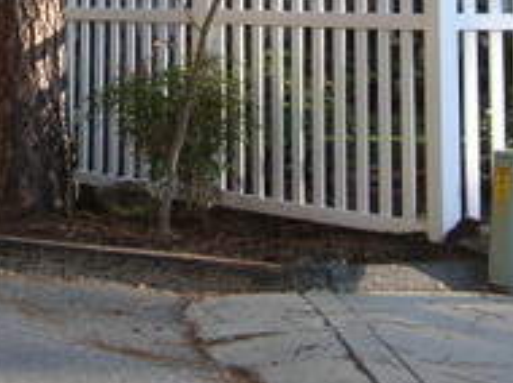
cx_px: 65
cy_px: -16
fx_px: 1761
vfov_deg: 12.3
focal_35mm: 119
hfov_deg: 16.4
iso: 50
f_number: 2.9
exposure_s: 1/119
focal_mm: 7.8
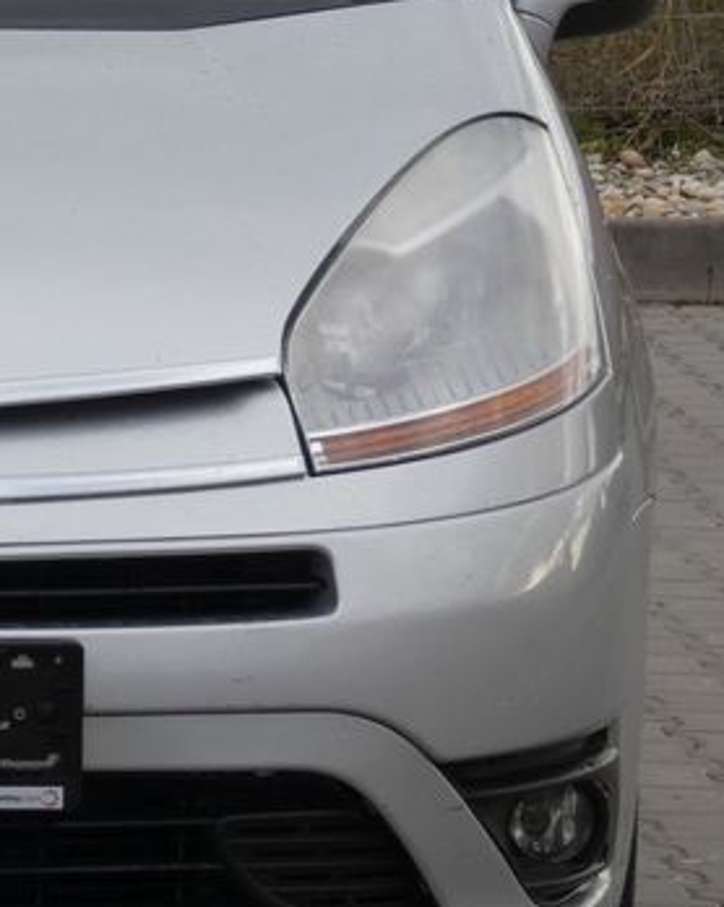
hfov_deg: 5.2
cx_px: -336
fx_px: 7855
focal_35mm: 293
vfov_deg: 6.6
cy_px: 258
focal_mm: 18.3
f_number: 4.9
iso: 80
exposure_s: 1/125
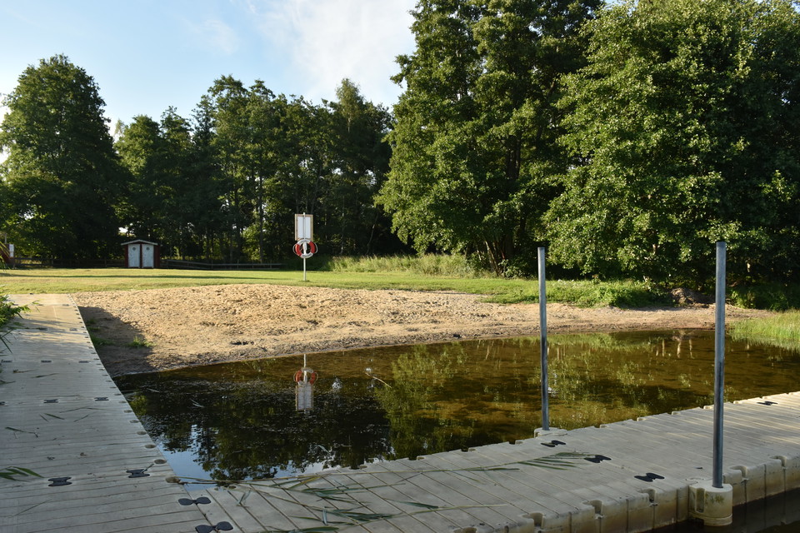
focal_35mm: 30
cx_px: 400
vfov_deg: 43.6
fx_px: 667
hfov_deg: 61.9
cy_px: 266
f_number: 8
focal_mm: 20
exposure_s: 1/640
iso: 500
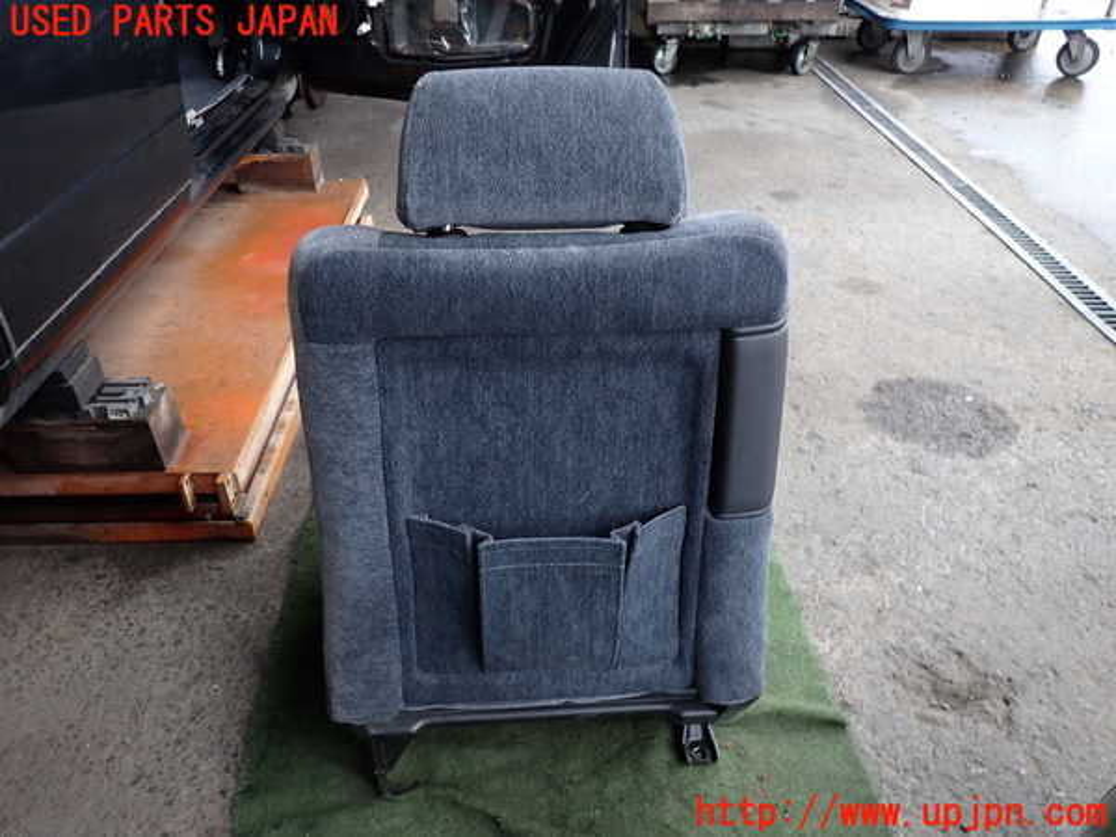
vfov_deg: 54.9
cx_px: 558
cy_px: 418
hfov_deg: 69.4
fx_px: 806
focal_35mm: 25
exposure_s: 1/60
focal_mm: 4.5
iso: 200
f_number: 2
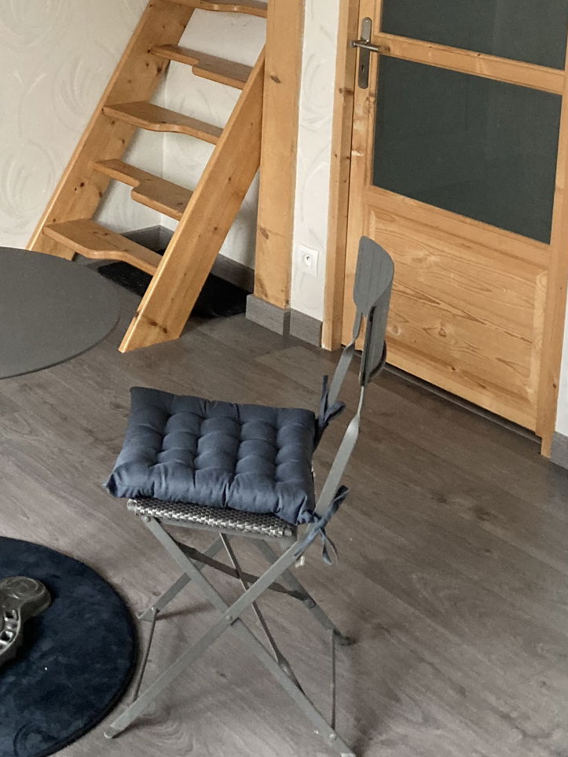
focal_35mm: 62
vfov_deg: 29.4
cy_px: 26
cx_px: 157
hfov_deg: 23.5
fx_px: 1356
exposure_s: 1/60
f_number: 1.8
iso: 250
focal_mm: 3.99
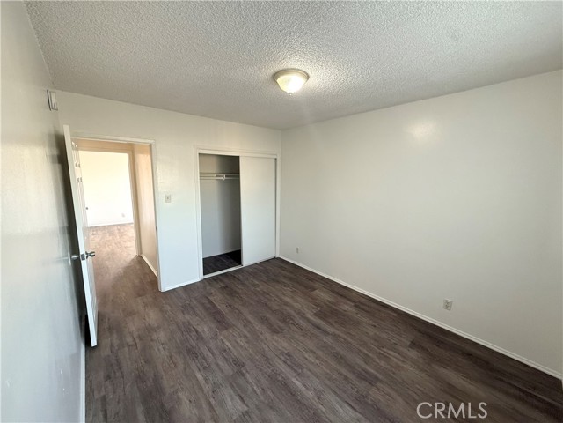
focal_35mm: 14
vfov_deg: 85.7
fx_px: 228
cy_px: 212
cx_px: 282
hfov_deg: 102.1
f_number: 2.2
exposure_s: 1/120
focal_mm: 2.22
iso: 250
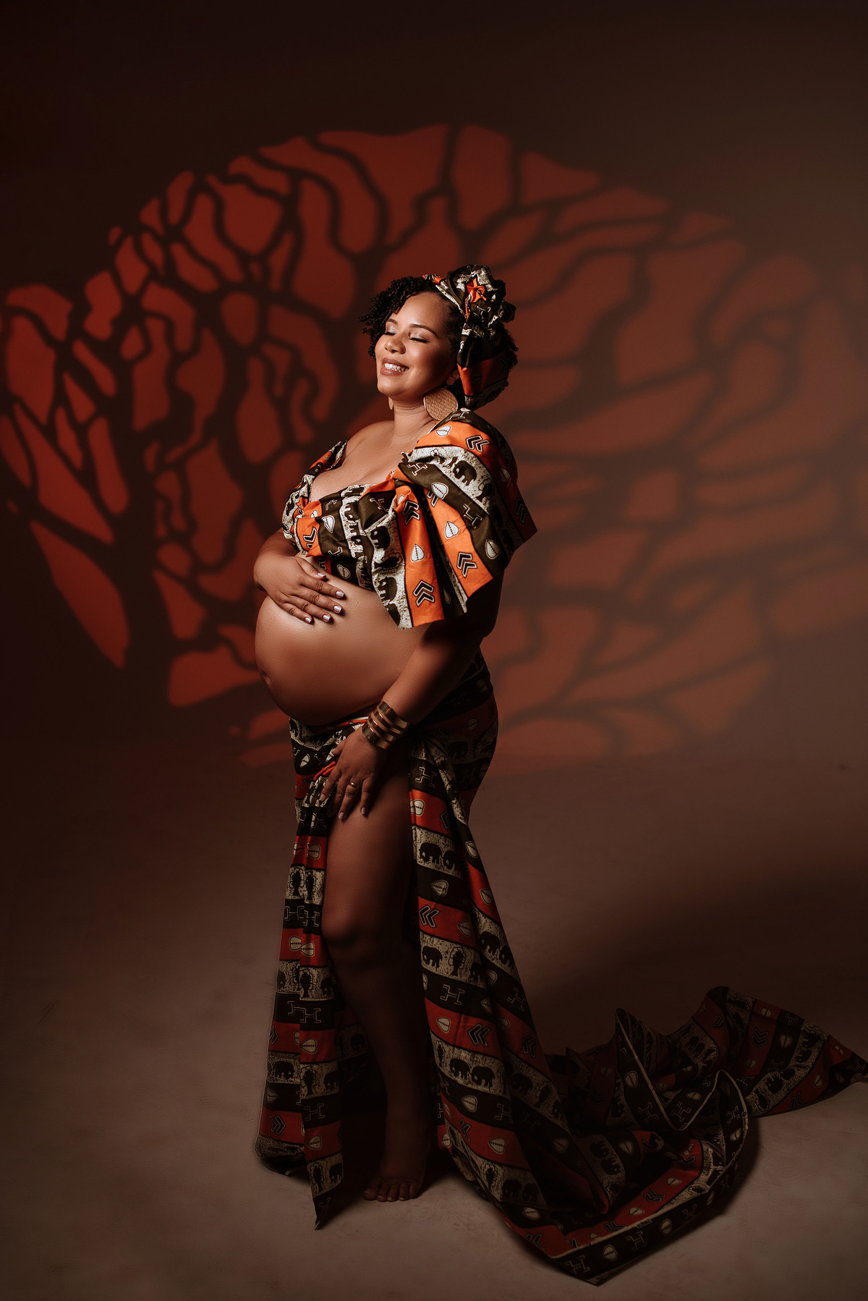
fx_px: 1807
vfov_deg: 39.6
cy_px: 650
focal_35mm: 50
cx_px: 434
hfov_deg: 27.0
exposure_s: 1/125
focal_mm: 50
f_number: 2.8
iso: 160
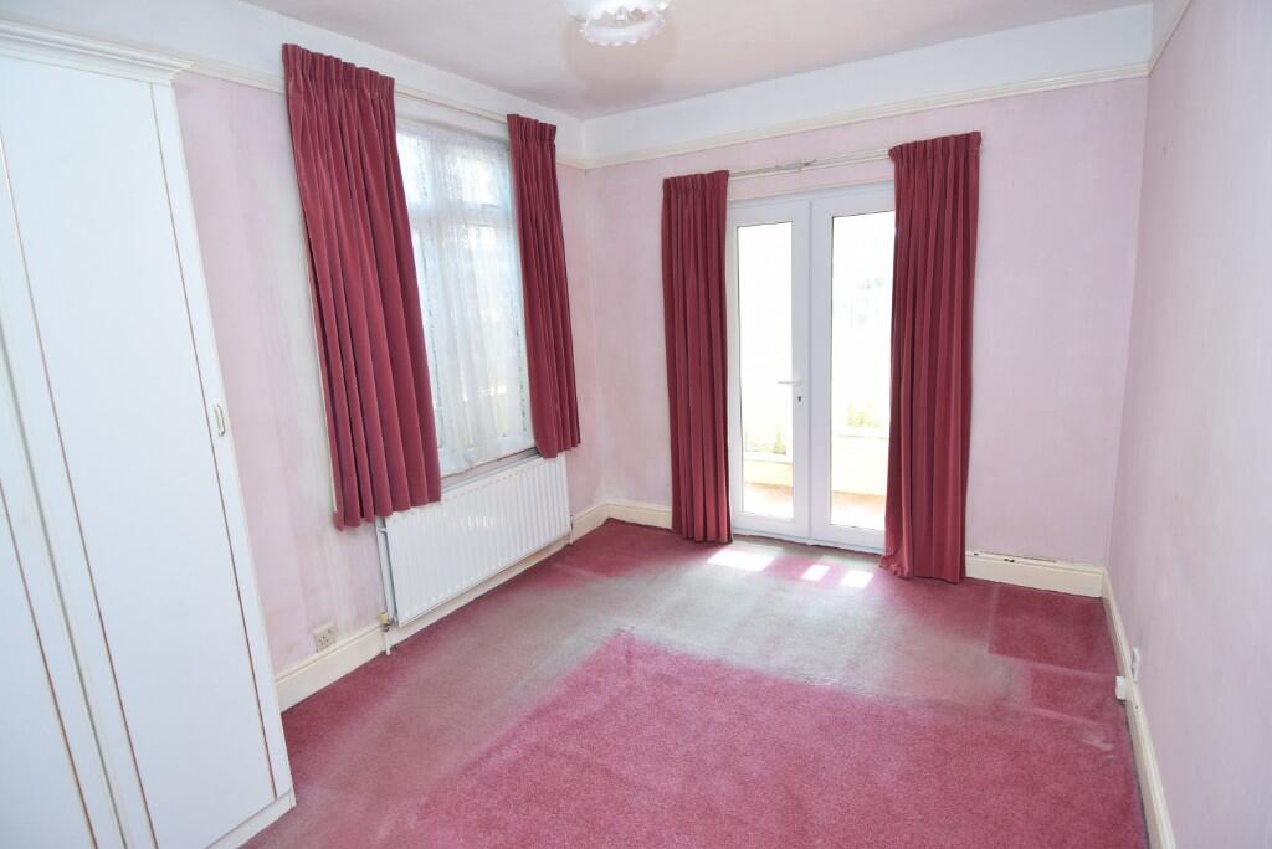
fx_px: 636
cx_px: 636
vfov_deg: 67.5
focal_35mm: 18
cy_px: 424
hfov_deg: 90.0
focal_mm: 12
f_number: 5.6
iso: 400
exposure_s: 1/125
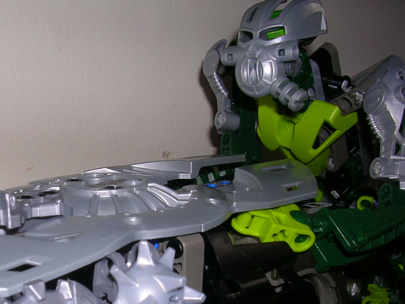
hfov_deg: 31.3
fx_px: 714
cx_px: 115
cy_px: 244
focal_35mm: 61
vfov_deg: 23.7
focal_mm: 5.8
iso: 50
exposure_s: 1/60.1
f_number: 5.6
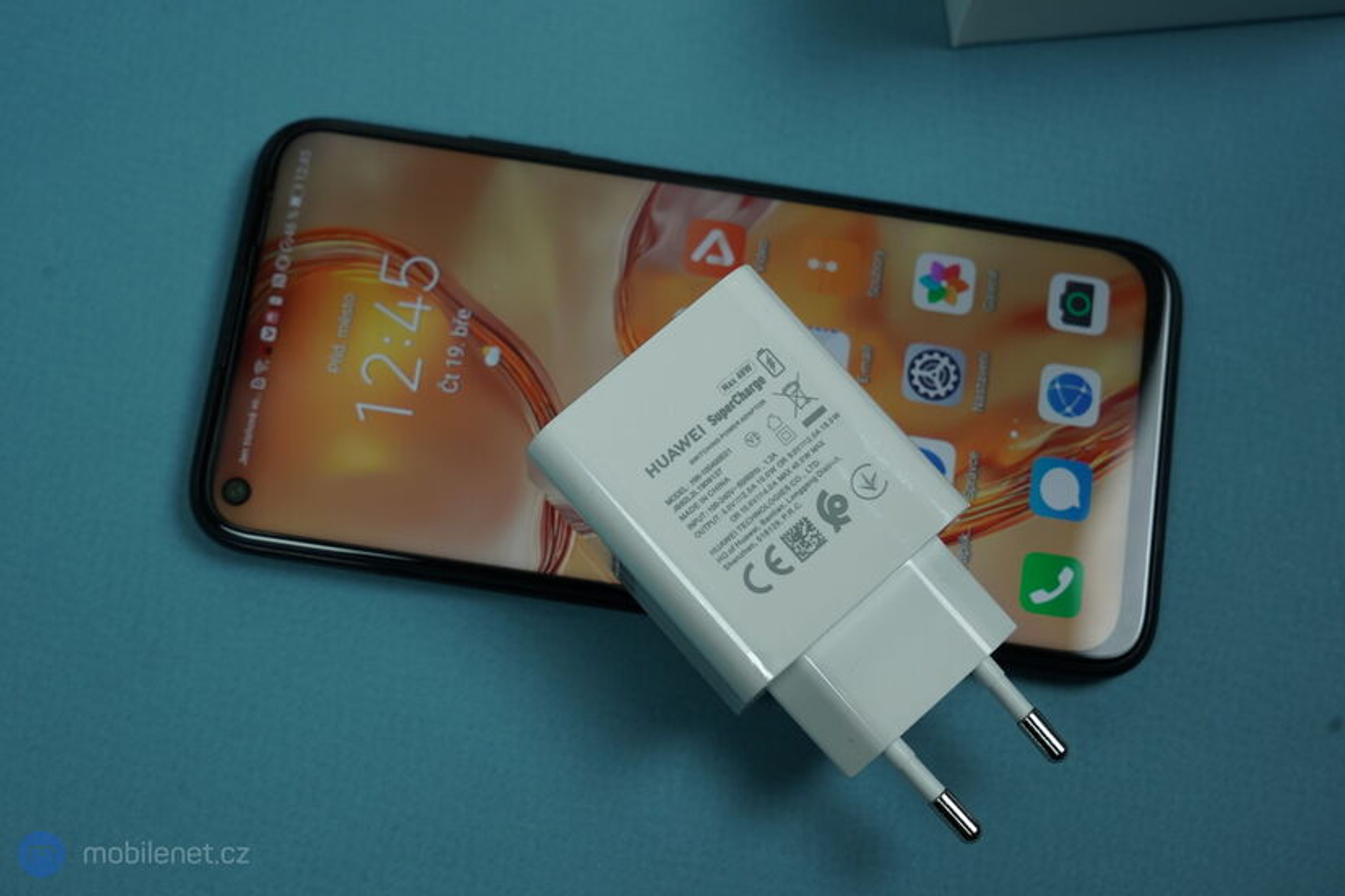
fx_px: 1905
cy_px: 448
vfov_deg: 26.5
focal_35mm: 51
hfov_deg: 38.9
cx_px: 672
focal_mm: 51
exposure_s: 1/160
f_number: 8
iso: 1000
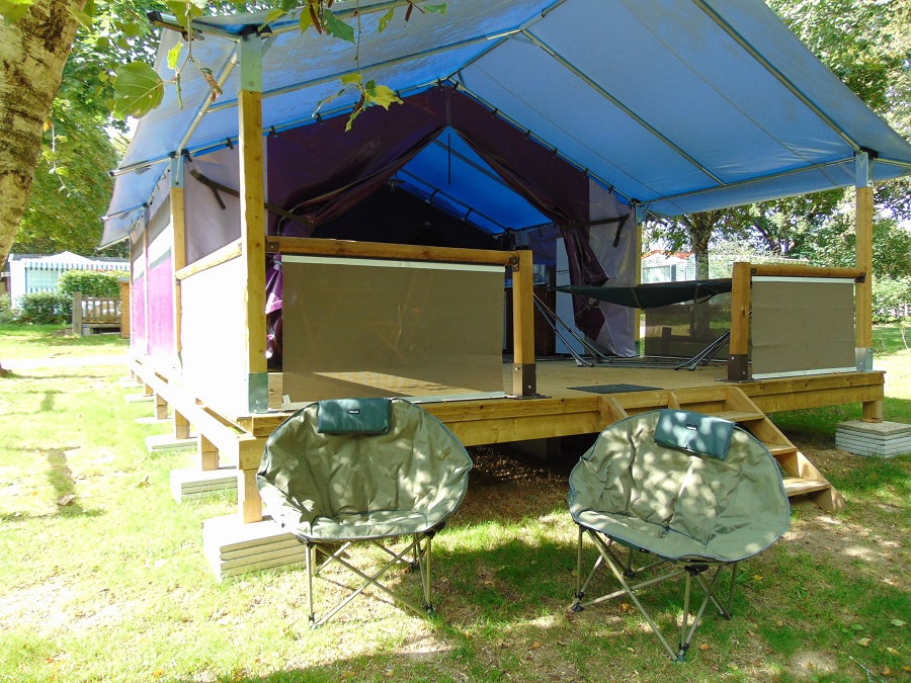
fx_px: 658
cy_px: 342
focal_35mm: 25
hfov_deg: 69.4
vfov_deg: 54.9
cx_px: 456
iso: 80
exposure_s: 1/160
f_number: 3
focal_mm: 4.5
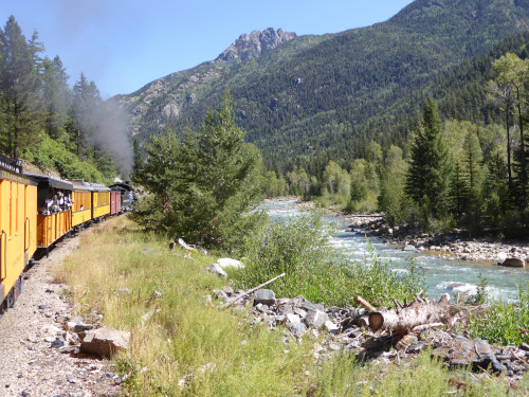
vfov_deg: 33.6
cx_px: 264
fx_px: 657
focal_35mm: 43
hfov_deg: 43.9
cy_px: 198
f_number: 3.9
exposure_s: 1/400
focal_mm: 7.4
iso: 100
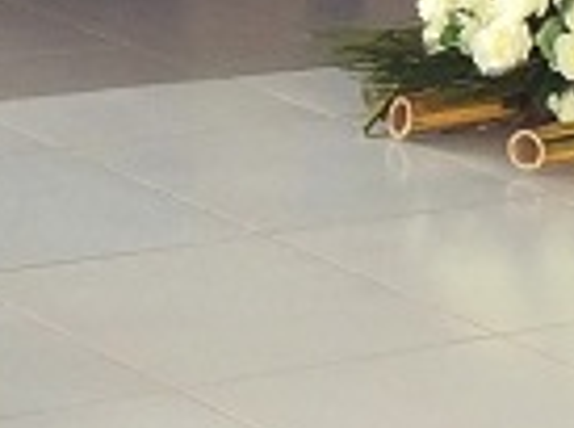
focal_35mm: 234
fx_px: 3870
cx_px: 122
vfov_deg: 6.3
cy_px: 0
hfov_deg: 8.5
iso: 32
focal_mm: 3.3
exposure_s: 1/121
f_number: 2.4
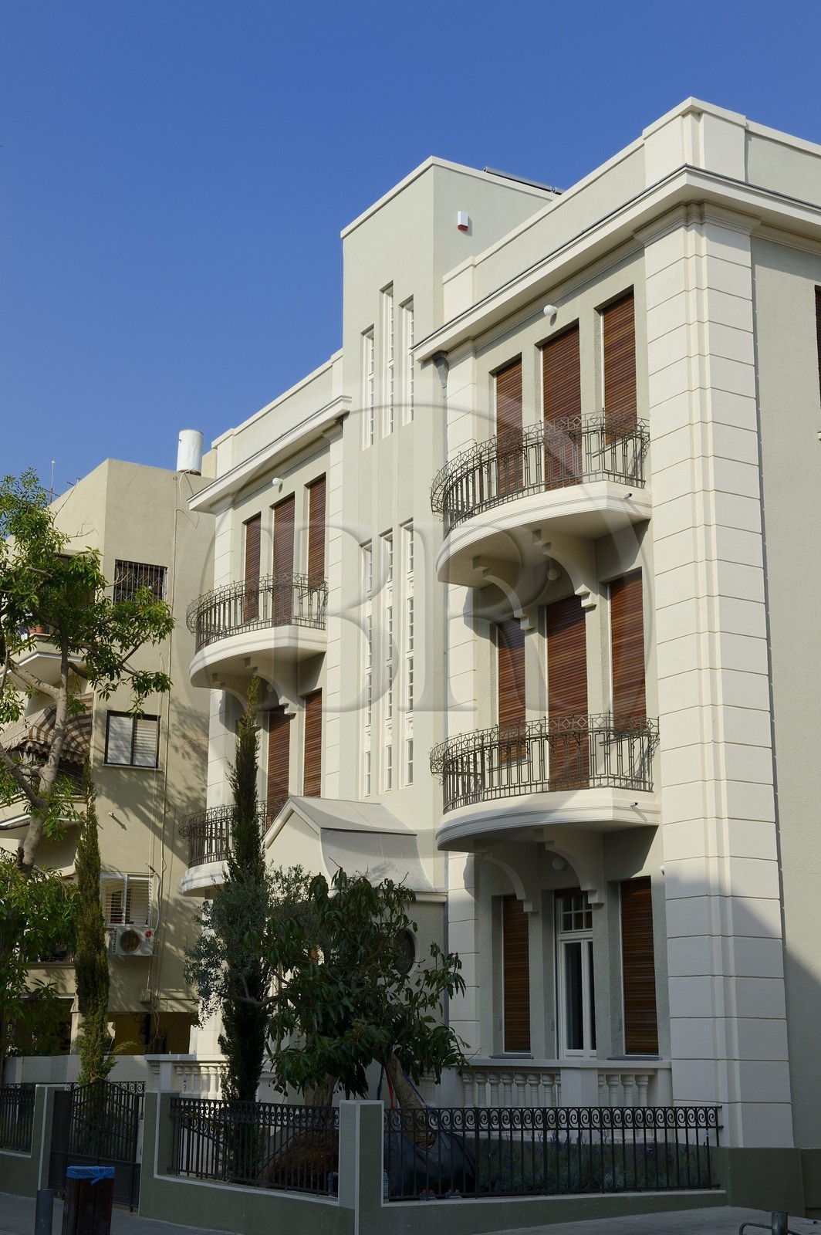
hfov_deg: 26.9
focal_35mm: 50
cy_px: 618
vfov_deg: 39.6
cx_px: 410
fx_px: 1713
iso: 200
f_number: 13
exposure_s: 1/250
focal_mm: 50
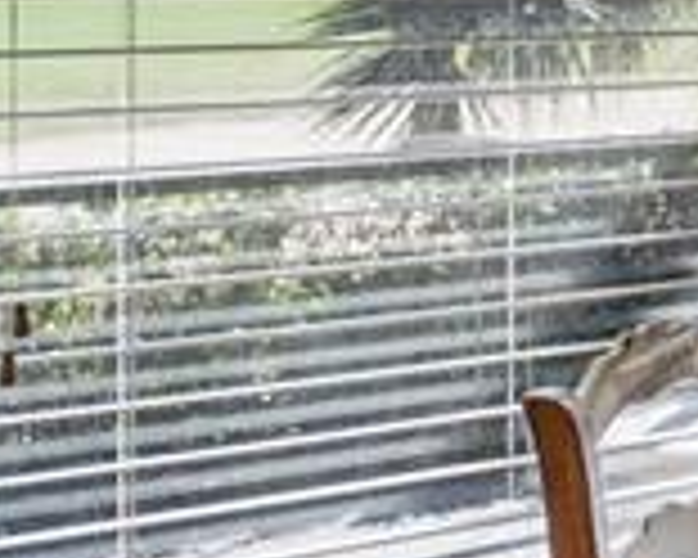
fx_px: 2045
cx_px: 2035
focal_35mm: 99
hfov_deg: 11.7
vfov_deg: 15.1
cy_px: -72
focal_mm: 16
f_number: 9
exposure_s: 1/50
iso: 250
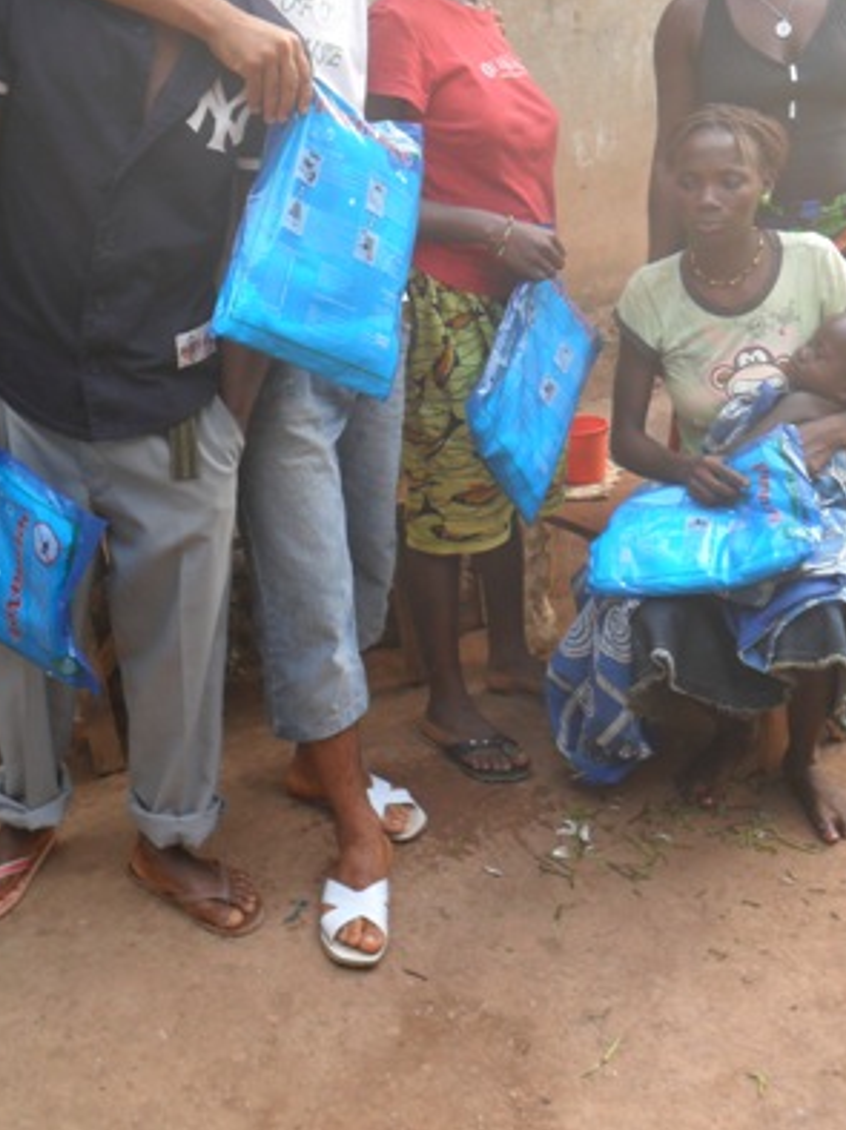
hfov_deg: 30.8
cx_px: 446
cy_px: 447
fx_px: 1533
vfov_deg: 40.3
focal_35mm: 47
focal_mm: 6.6
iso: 100
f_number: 4
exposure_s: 1/45
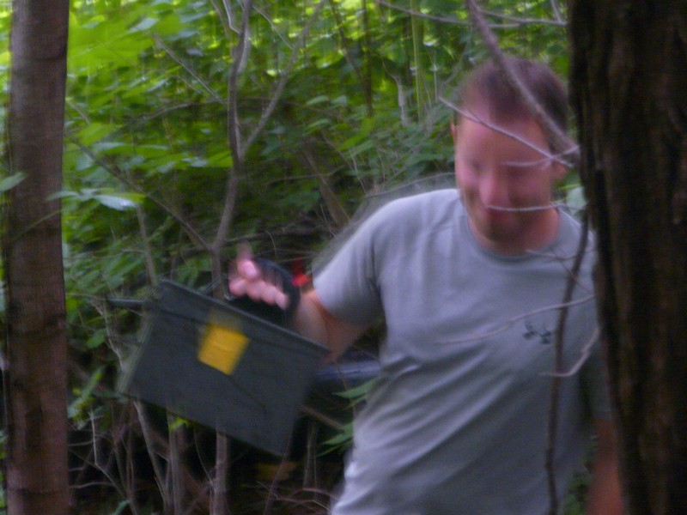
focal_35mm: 235
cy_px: 258
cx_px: 344
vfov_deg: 6.3
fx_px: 4664
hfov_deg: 8.4
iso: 400
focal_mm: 38.6
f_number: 3.6
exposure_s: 1/8
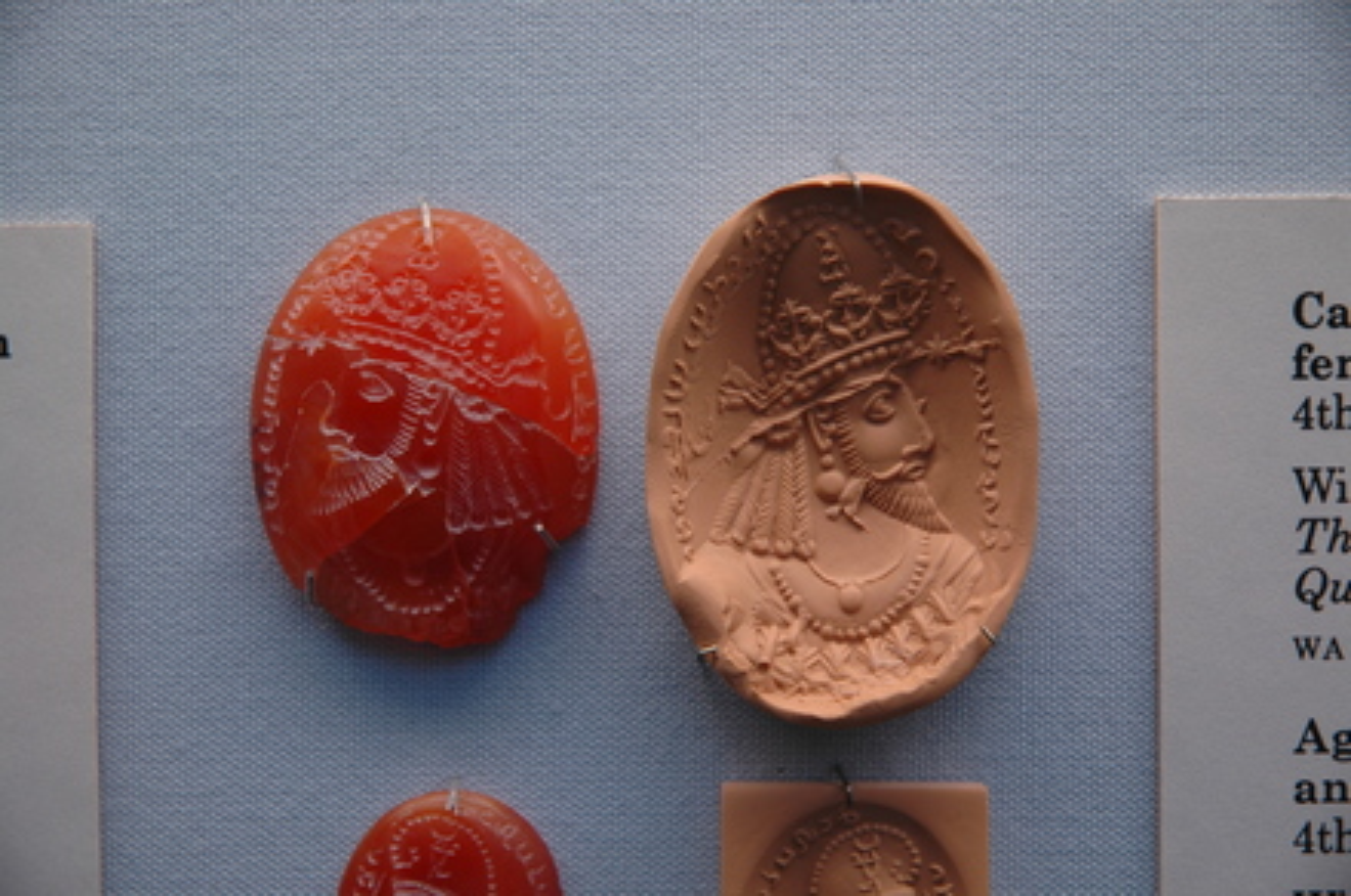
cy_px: 448
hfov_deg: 19.5
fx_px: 3935
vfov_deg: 13.0
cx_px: 676
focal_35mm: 105
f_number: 4.5
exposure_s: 1/40
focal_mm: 70
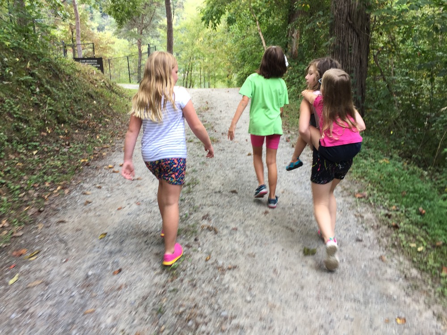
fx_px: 374
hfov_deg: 61.7
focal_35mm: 29
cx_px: 224
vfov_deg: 48.2
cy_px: 168
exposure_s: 1/60
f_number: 2.2
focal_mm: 4.15
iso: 40
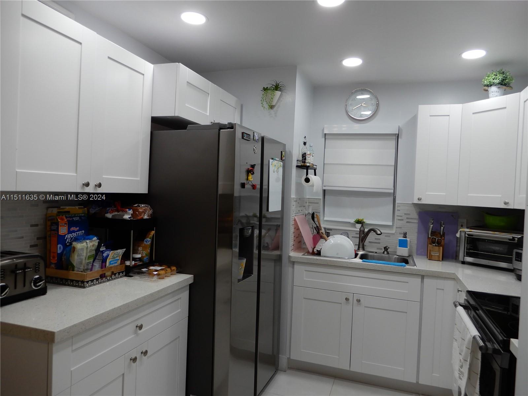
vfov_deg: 56.8
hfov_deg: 71.6
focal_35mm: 24
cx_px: 264
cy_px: 198
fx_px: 366
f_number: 3.4
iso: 80
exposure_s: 1/40
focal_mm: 4.3
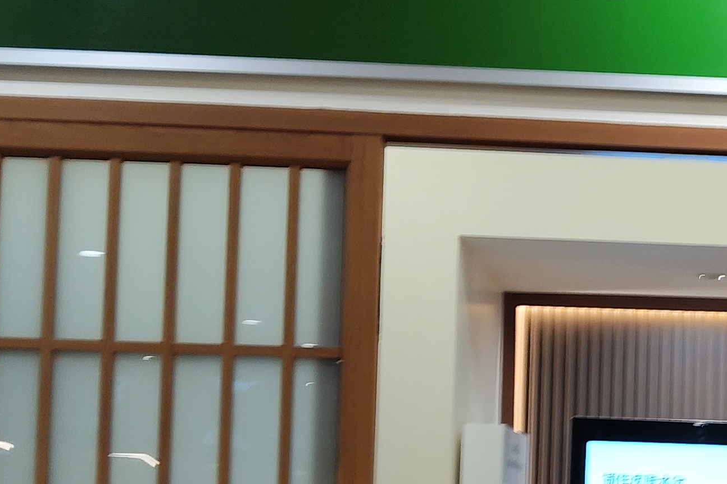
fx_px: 1655
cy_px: 427
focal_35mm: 82
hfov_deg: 22.6
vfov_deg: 16.4
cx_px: 898
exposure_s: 1/33.3
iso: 175
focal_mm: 4.15
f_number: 1.8
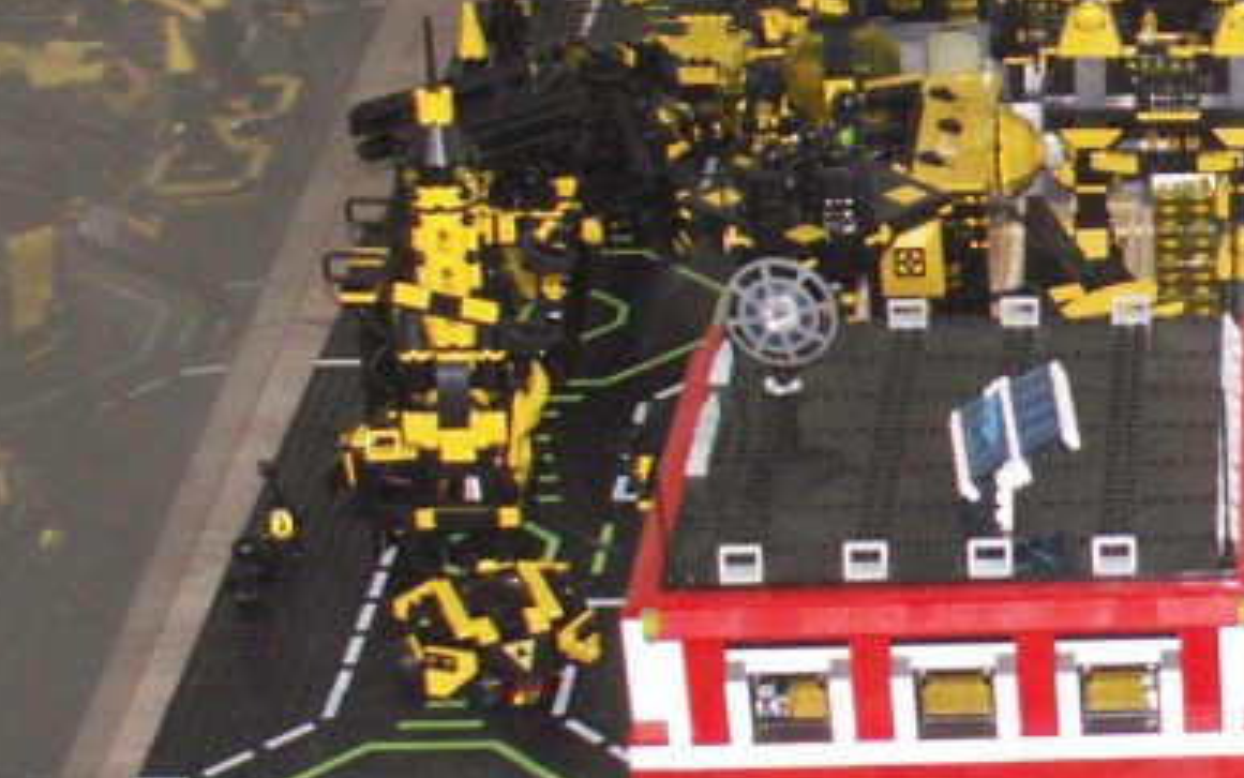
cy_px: 485
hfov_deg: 16.5
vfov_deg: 11.4
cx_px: 1852
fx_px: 3899
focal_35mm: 115
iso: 160
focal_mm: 5.86
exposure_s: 1/60
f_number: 2.8
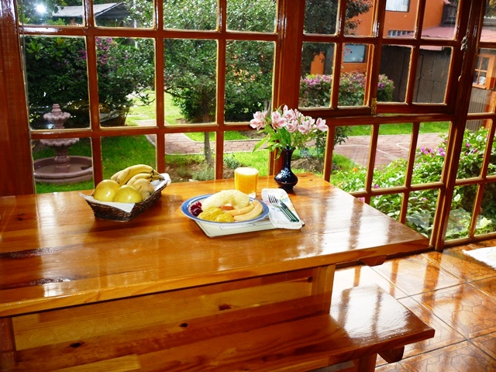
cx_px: 248
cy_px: 186
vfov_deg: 42.9
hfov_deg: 55.4
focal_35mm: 33
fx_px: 473
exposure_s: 1/200
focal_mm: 5.5
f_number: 2.8
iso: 100
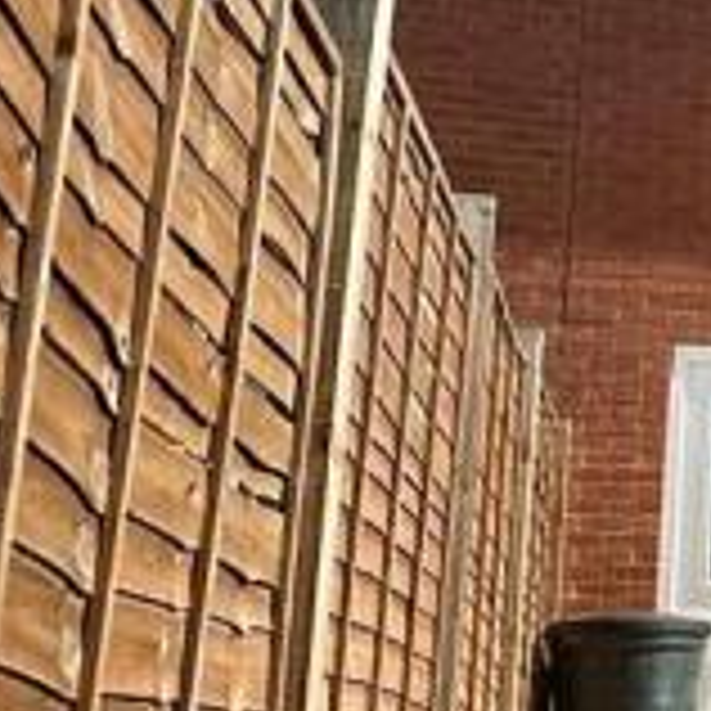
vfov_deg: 21.6
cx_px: 1624
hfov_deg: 15.0
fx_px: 1859
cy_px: 392
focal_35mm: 80
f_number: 2.2
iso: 50
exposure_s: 1/2353
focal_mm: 2.22
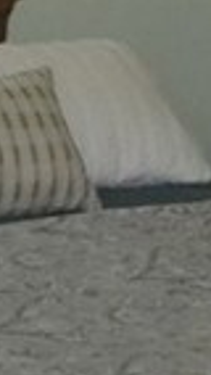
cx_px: -187
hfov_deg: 5.8
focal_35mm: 204
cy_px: -38
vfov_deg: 10.4
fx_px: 2027
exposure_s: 1/60
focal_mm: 18
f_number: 3.5
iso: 3200
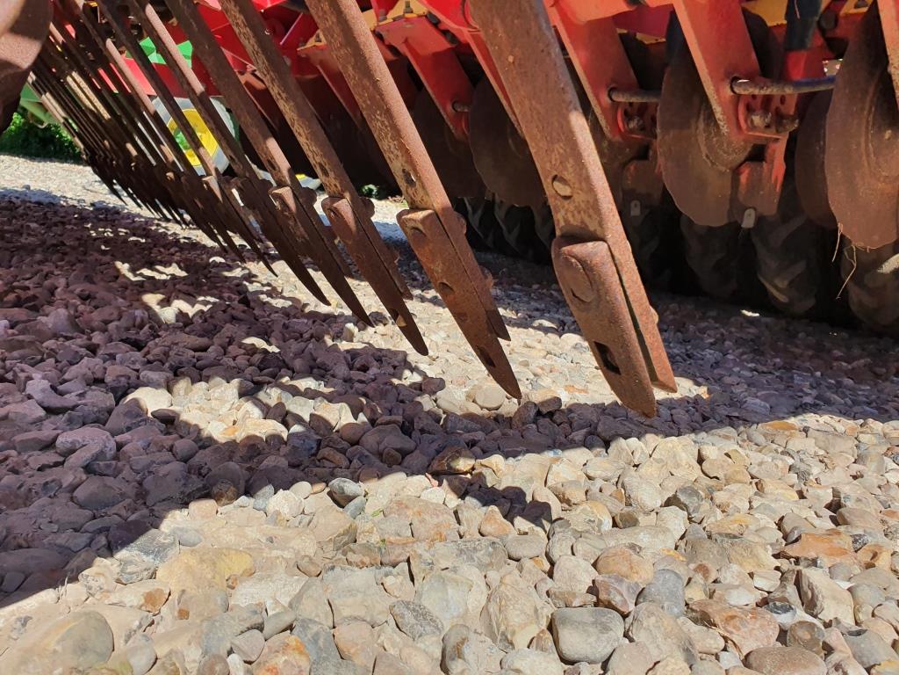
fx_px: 675
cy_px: 338
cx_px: 450
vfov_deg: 53.1
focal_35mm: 26
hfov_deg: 67.3
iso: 50
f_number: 2.4
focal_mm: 4.32
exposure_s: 1/1160
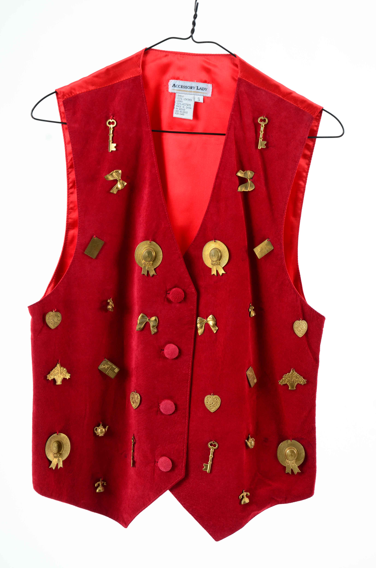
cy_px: 284
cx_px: 188
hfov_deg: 13.8
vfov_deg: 20.7
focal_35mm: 99
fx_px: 1558
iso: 200
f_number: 9
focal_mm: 66
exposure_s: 1/160
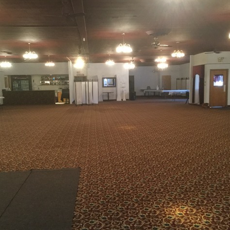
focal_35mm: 37
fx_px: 278
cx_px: 116
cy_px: 114
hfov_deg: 44.9
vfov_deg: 44.9
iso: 250
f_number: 2.4
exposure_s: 1/15
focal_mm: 3.3
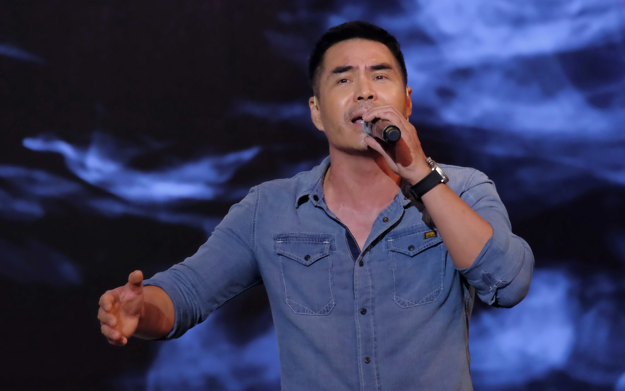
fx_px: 5127
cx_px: 305
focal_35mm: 301
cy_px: 211
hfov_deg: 7.0
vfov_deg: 4.4
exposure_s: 1/160
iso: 3200
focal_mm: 161.8
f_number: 6.2
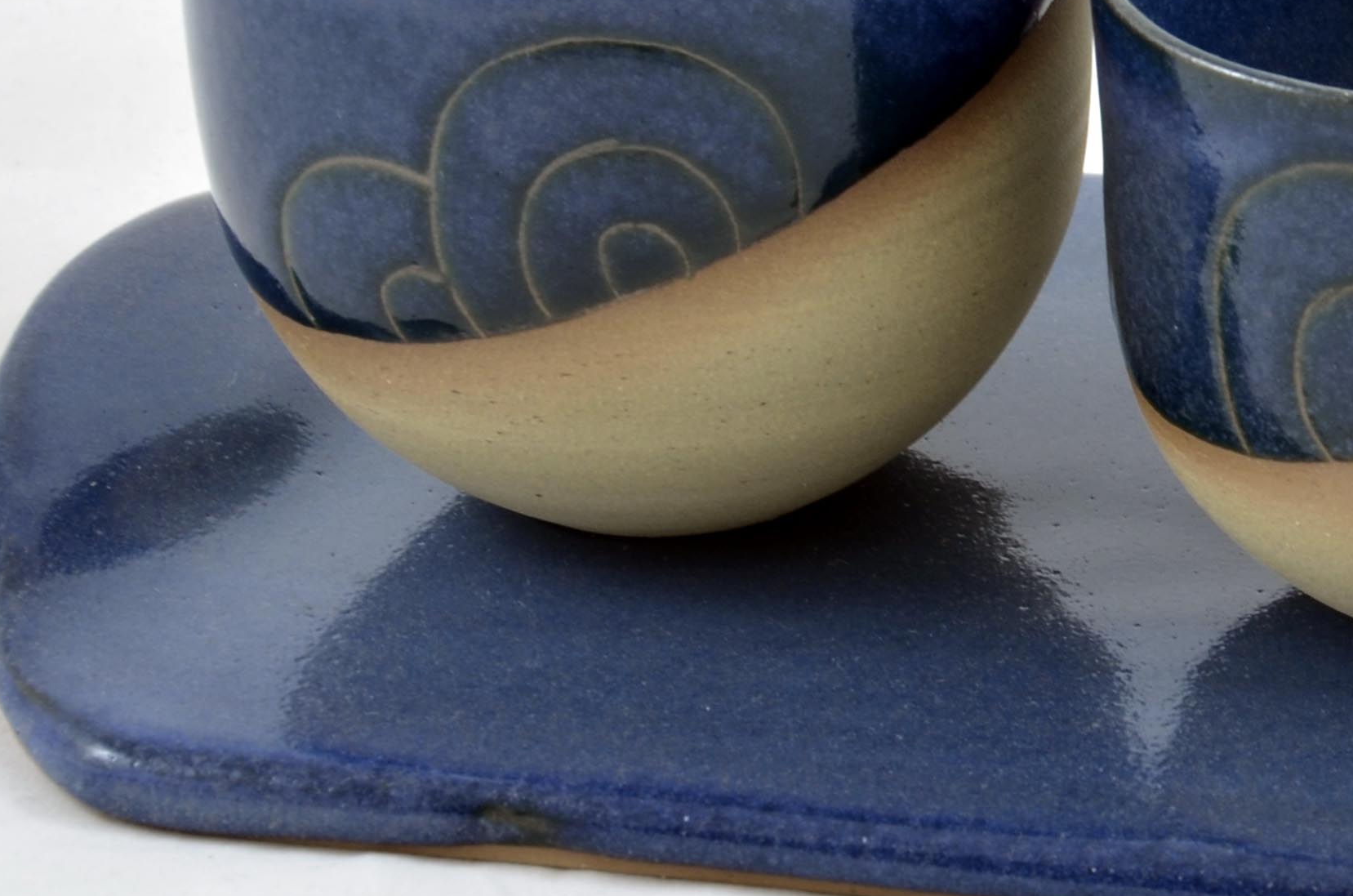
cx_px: 1799
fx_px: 8700
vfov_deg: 5.9
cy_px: 160
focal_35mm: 232
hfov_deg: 8.7
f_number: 10
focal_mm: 52
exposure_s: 1/8
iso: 100
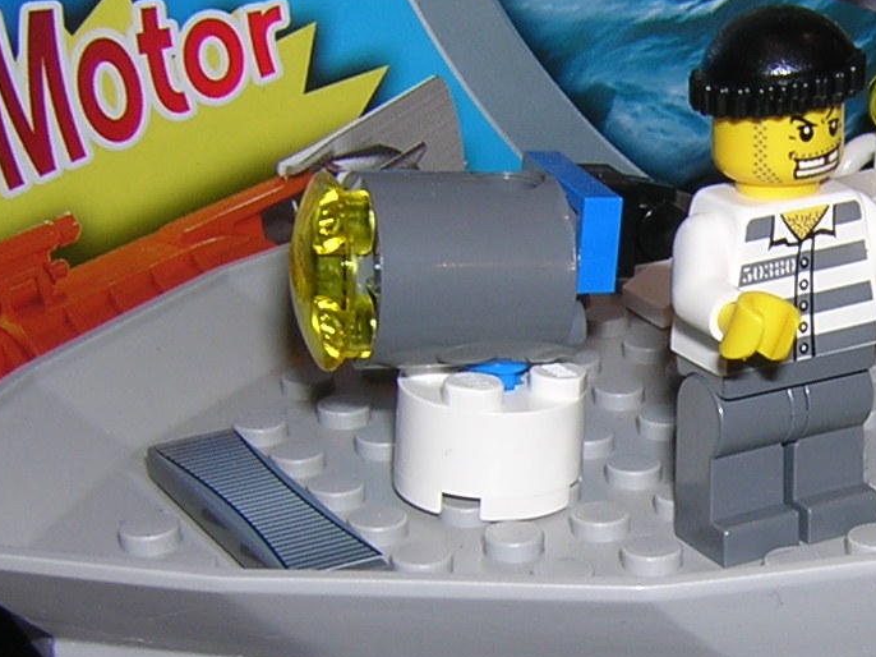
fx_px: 2125
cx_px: 799
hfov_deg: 22.7
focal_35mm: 84
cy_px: 387
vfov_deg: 17.5
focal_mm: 4.7
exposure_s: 1/60.1
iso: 100
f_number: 5.2
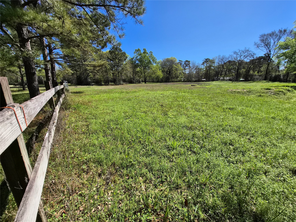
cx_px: 148
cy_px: 111
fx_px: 111
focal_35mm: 13
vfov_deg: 89.9
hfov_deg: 106.2
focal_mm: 1.7
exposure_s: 1/1388
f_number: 2.2
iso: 25
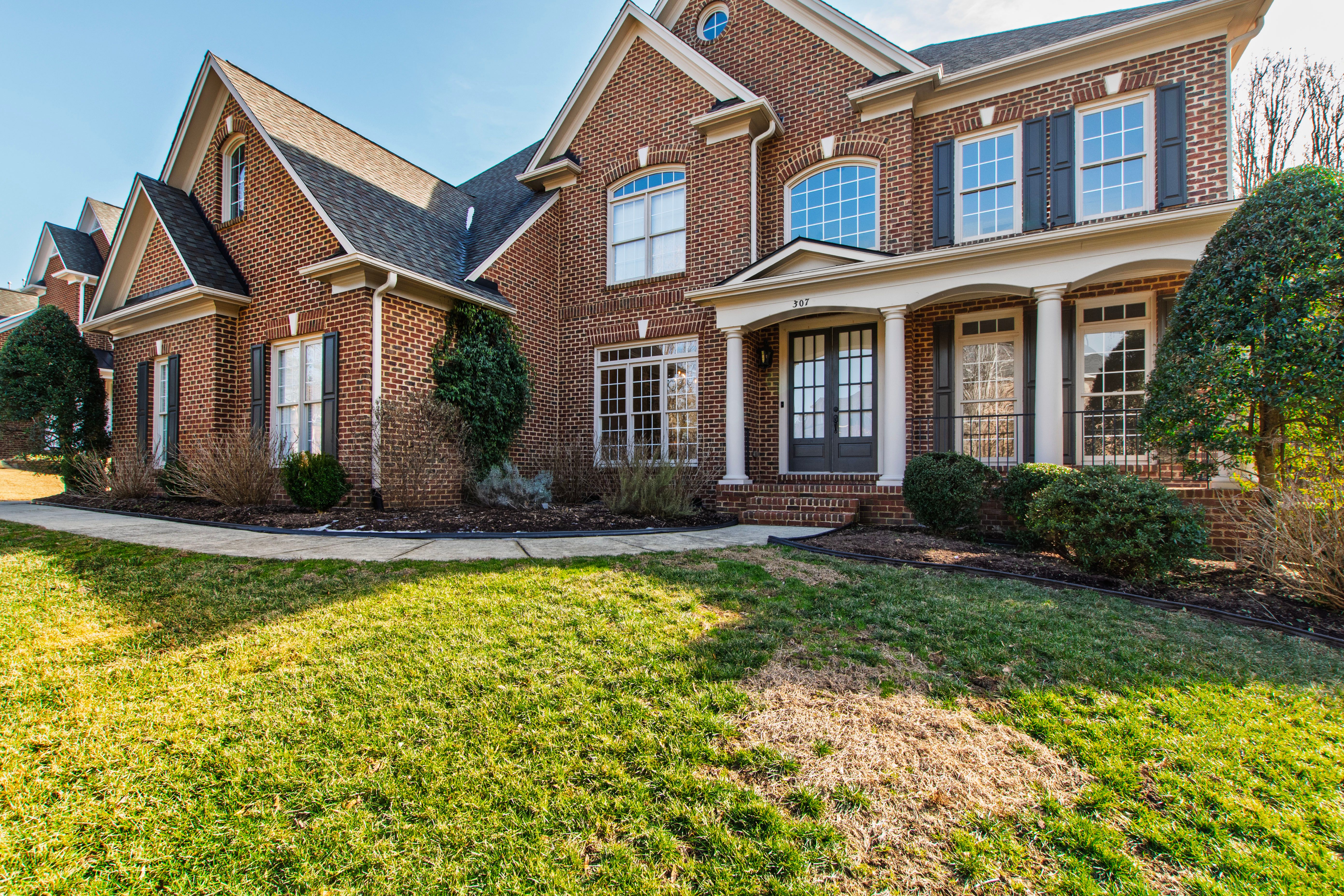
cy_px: 448
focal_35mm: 15
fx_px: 560
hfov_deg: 100.4
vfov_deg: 77.3
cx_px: 672
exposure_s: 1/80
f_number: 8
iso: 250
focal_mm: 10
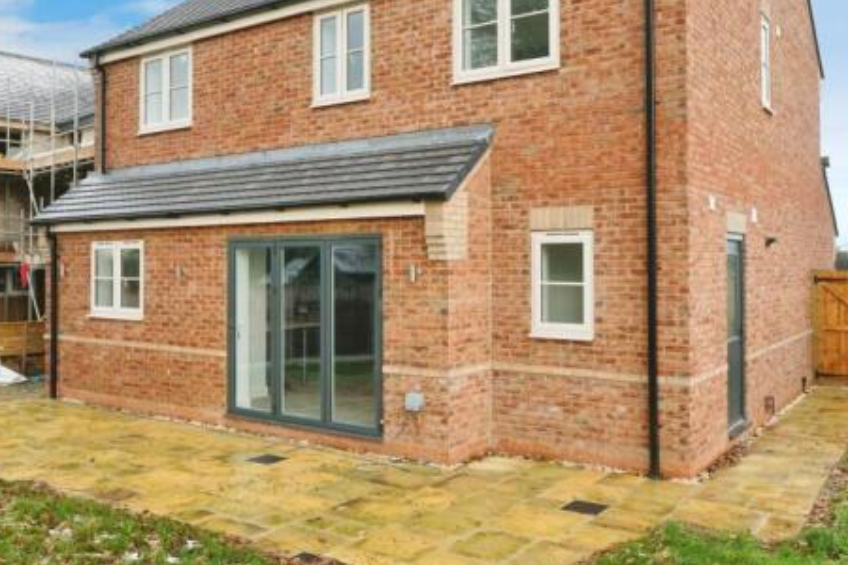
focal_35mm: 32
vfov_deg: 40.6
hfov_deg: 58.7
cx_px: 410
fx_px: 754
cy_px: 186
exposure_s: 1/320
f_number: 10
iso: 2000
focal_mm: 22
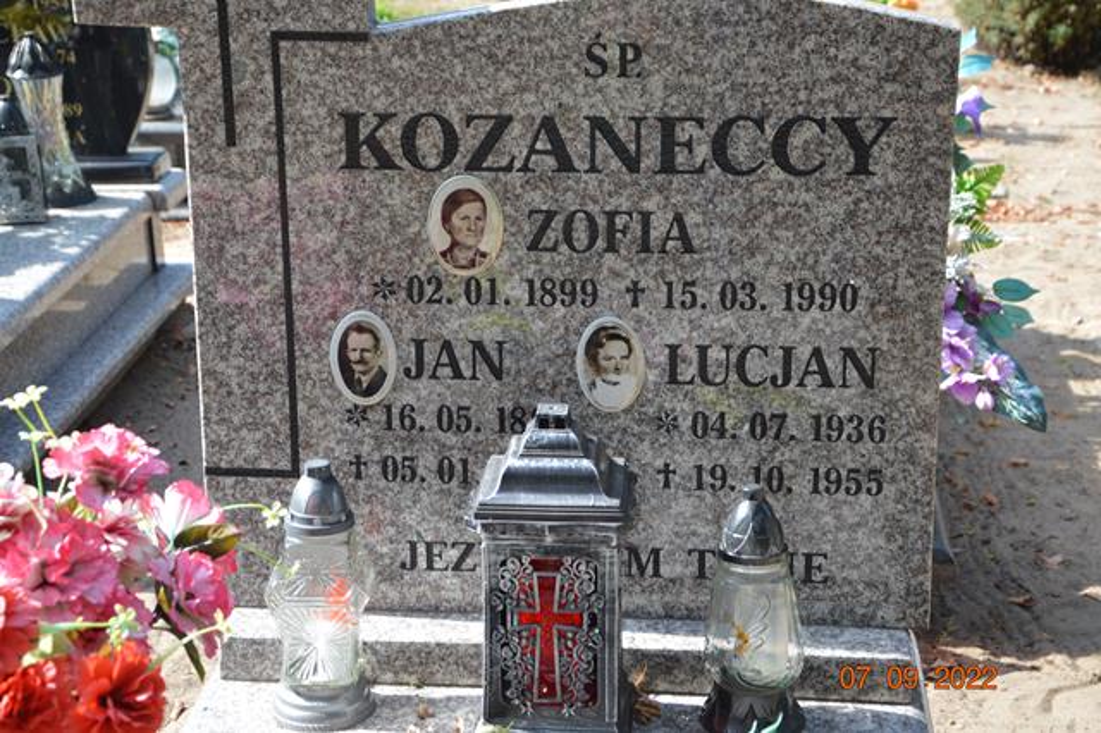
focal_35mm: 72
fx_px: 2201
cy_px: 366
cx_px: 550
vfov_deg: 18.9
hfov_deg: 28.1
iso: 110
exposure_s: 1/125
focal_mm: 48
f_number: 5.6
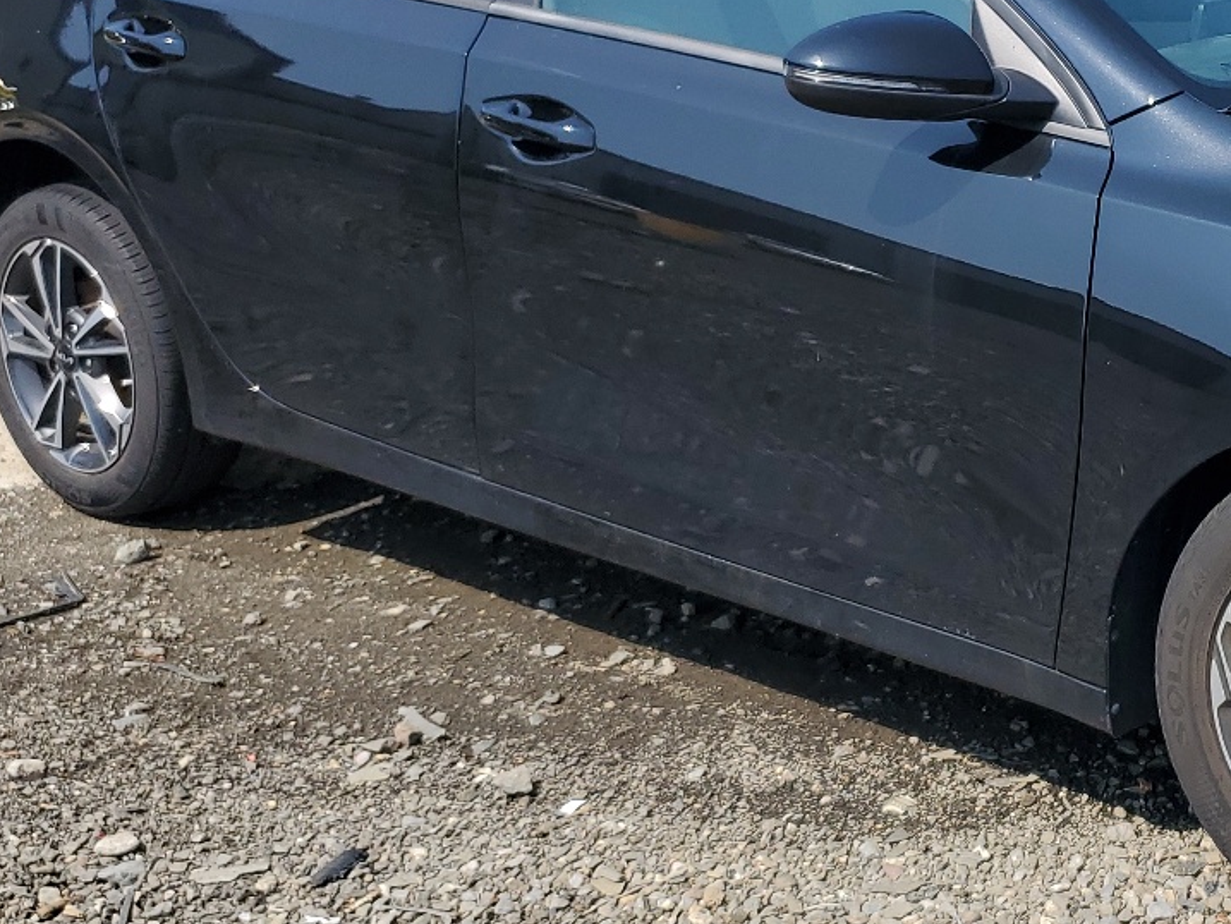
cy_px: 349
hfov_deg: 31.6
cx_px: 1123
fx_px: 2063
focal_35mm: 58
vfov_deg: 25.2
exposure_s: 1/3333
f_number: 1.5
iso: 50
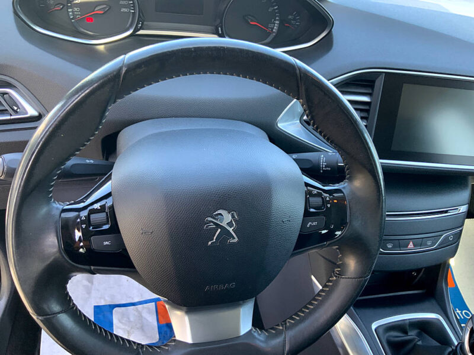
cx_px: 237
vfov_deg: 48.2
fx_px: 397
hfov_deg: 61.7
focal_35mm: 29
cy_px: 178
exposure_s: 1/82
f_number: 1.8
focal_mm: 3
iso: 64
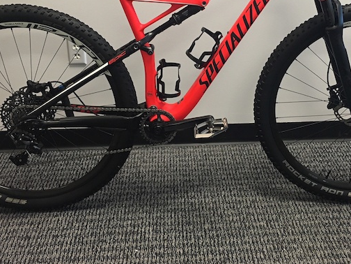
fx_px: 466
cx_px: 198
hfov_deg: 41.2
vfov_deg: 31.0
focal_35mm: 46
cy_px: 66
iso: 125
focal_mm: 4.15
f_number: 2.2
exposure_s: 1/30
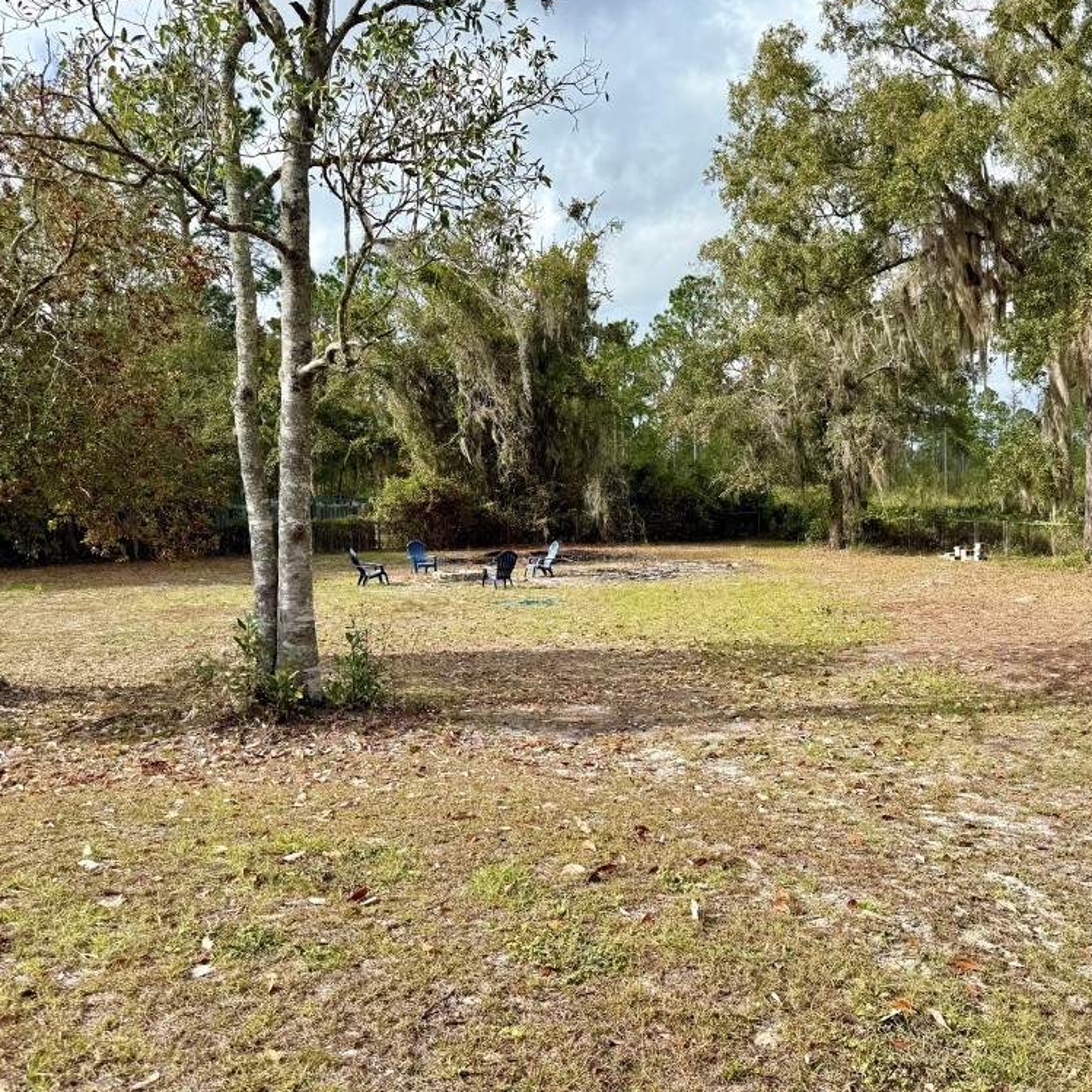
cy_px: 542
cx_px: 615
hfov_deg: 55.5
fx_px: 1035
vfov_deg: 55.6
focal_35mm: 29
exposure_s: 1/2907
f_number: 1.78
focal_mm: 6.76
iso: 80
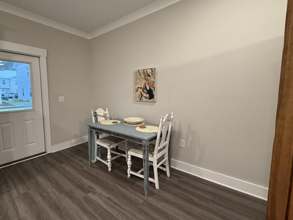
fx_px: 144
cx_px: 120
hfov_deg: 90.1
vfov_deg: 74.7
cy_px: 106
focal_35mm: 17
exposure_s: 1/60
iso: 320
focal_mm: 2.22
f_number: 2.2
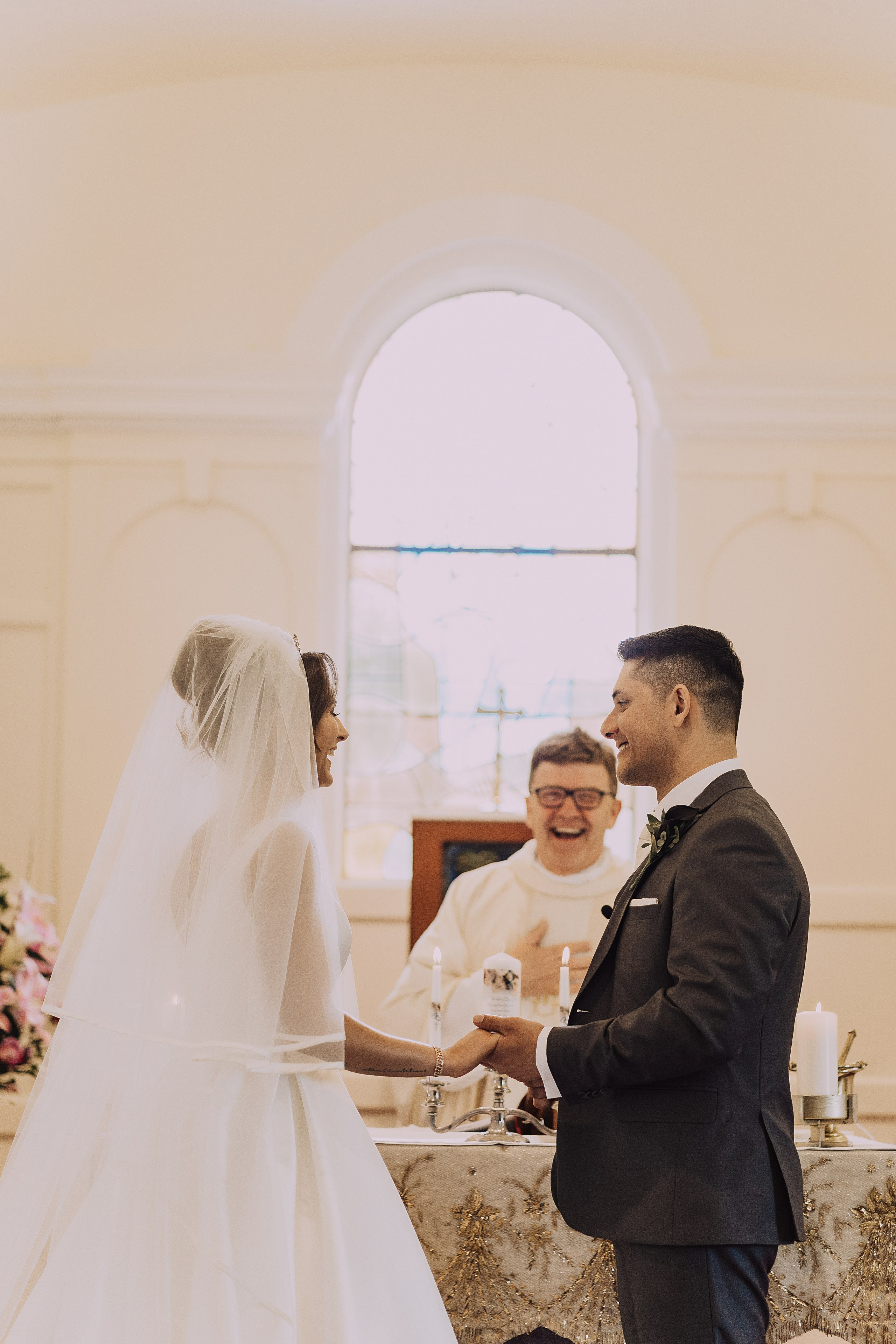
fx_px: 3173
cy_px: 672
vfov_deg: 23.9
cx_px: 448
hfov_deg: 16.1
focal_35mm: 85
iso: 1000
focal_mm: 85
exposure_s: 1/400
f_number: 2
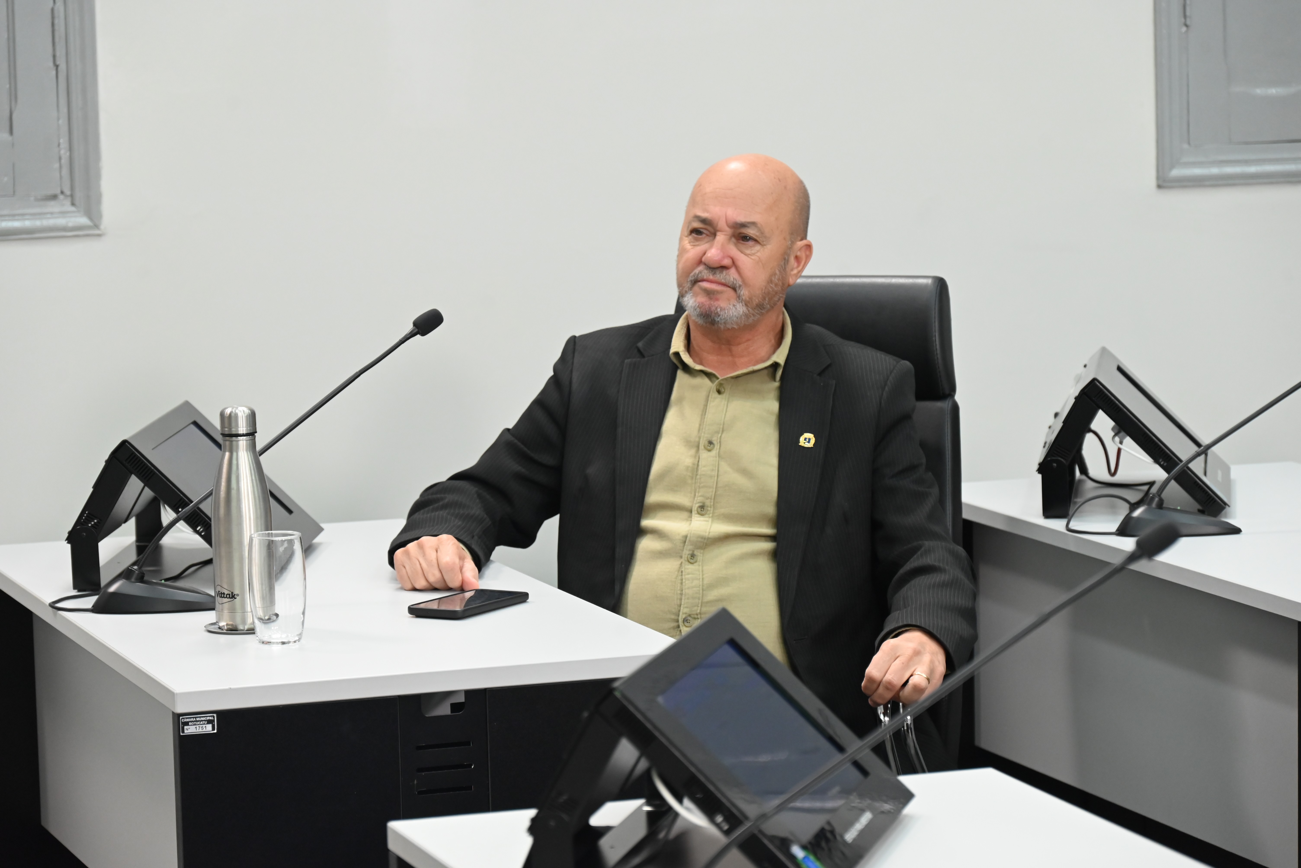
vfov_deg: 11.4
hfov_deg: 17.1
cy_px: 434
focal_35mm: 120
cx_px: 650
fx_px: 4338
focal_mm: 120
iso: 2500
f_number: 6.3
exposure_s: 1/125
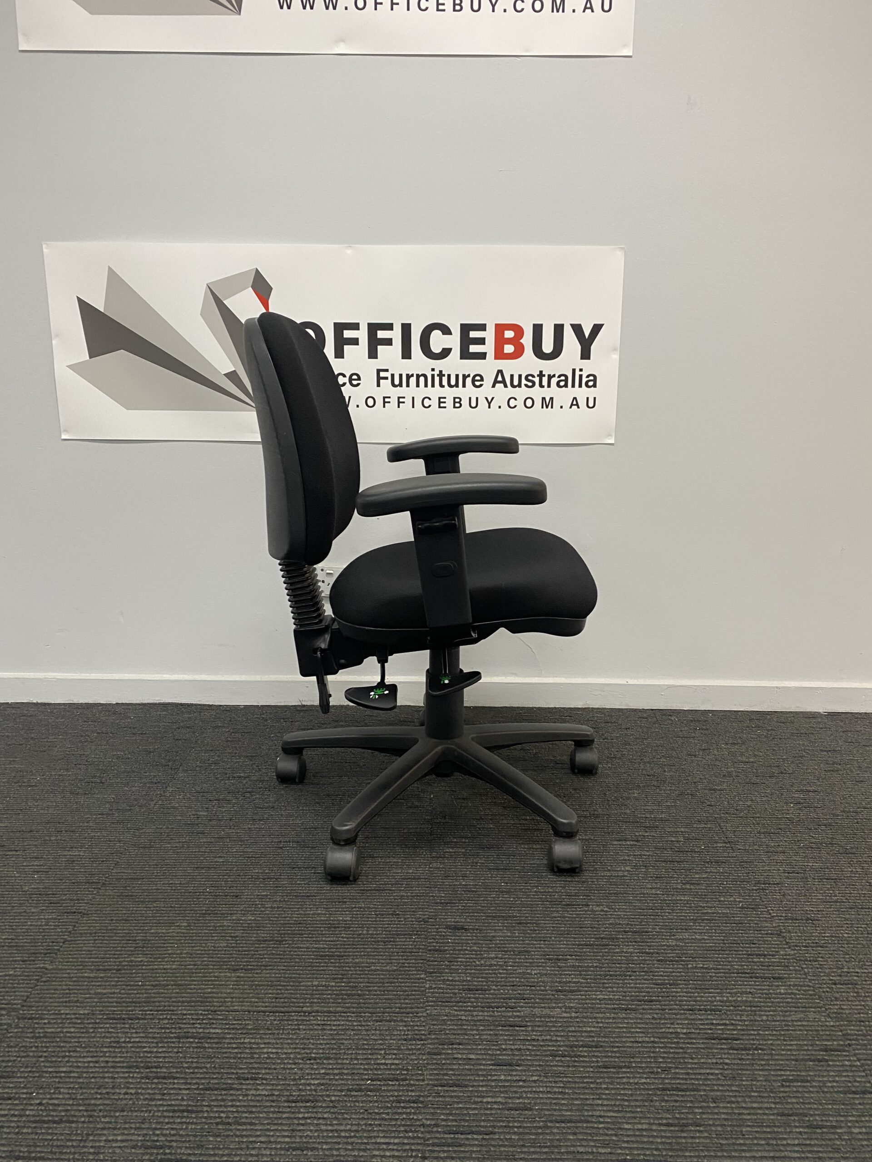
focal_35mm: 26
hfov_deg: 53.1
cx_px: 436
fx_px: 873
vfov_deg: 67.3
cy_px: 581
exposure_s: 1/50
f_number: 1.8
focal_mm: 4.25
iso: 125
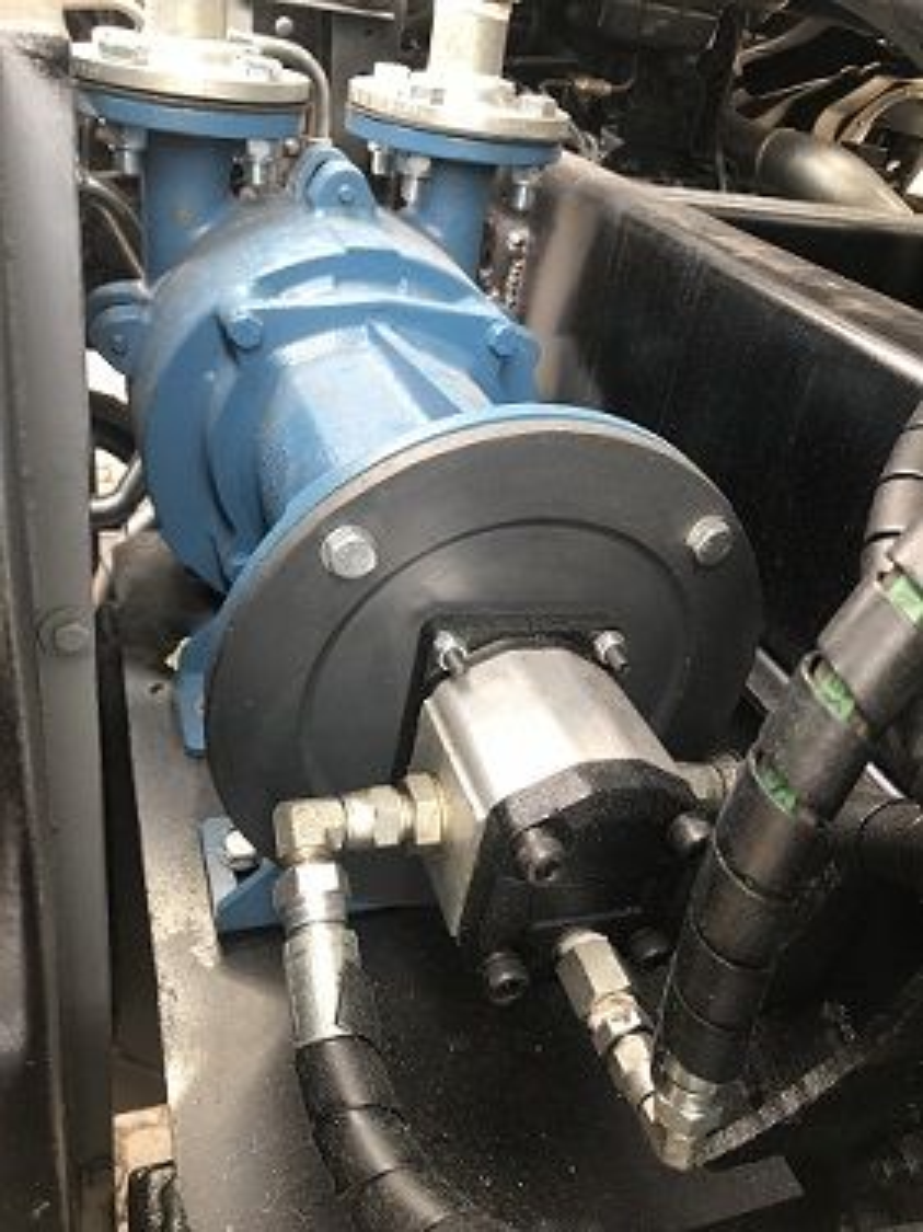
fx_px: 996
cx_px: 462
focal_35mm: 28
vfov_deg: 63.5
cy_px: 616
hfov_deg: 49.7
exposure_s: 1/50
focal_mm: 3.99
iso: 32
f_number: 1.8
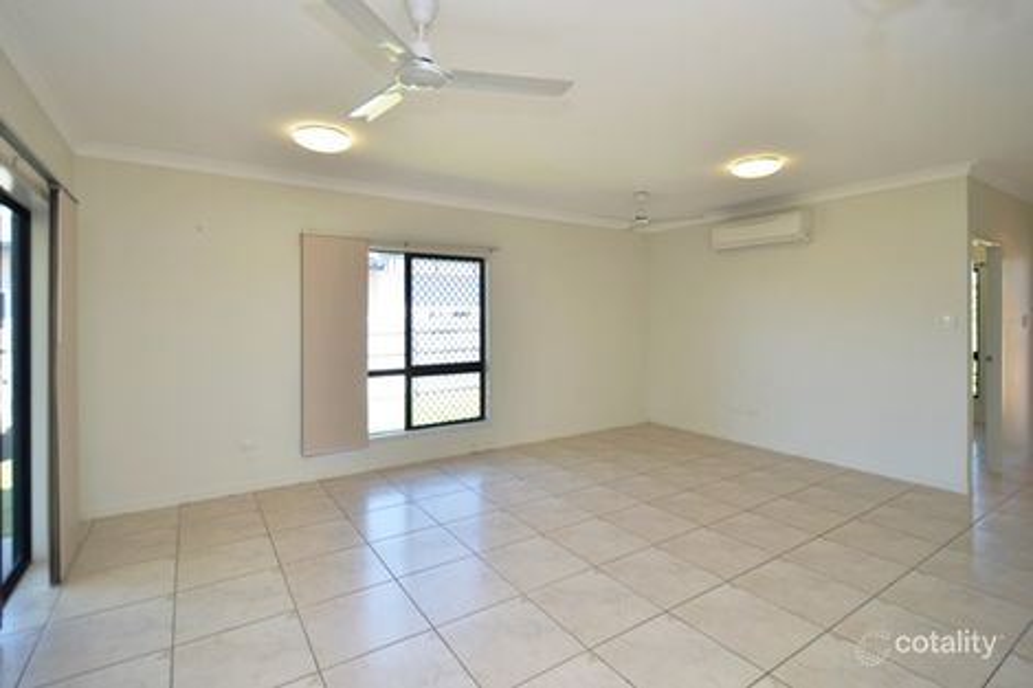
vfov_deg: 77.3
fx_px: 430
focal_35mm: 15
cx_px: 516
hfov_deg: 100.4
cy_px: 344
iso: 200
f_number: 4
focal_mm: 10
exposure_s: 1/60
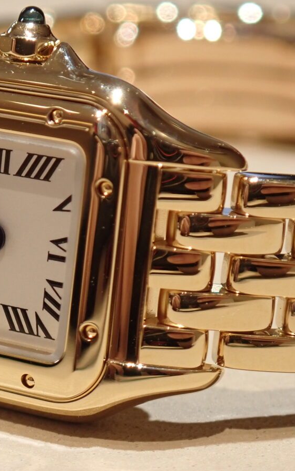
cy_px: 236
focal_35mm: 142
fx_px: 1827
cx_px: 8
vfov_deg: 14.7
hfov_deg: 9.2
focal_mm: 18
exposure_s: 1/100
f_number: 4.9
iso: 250
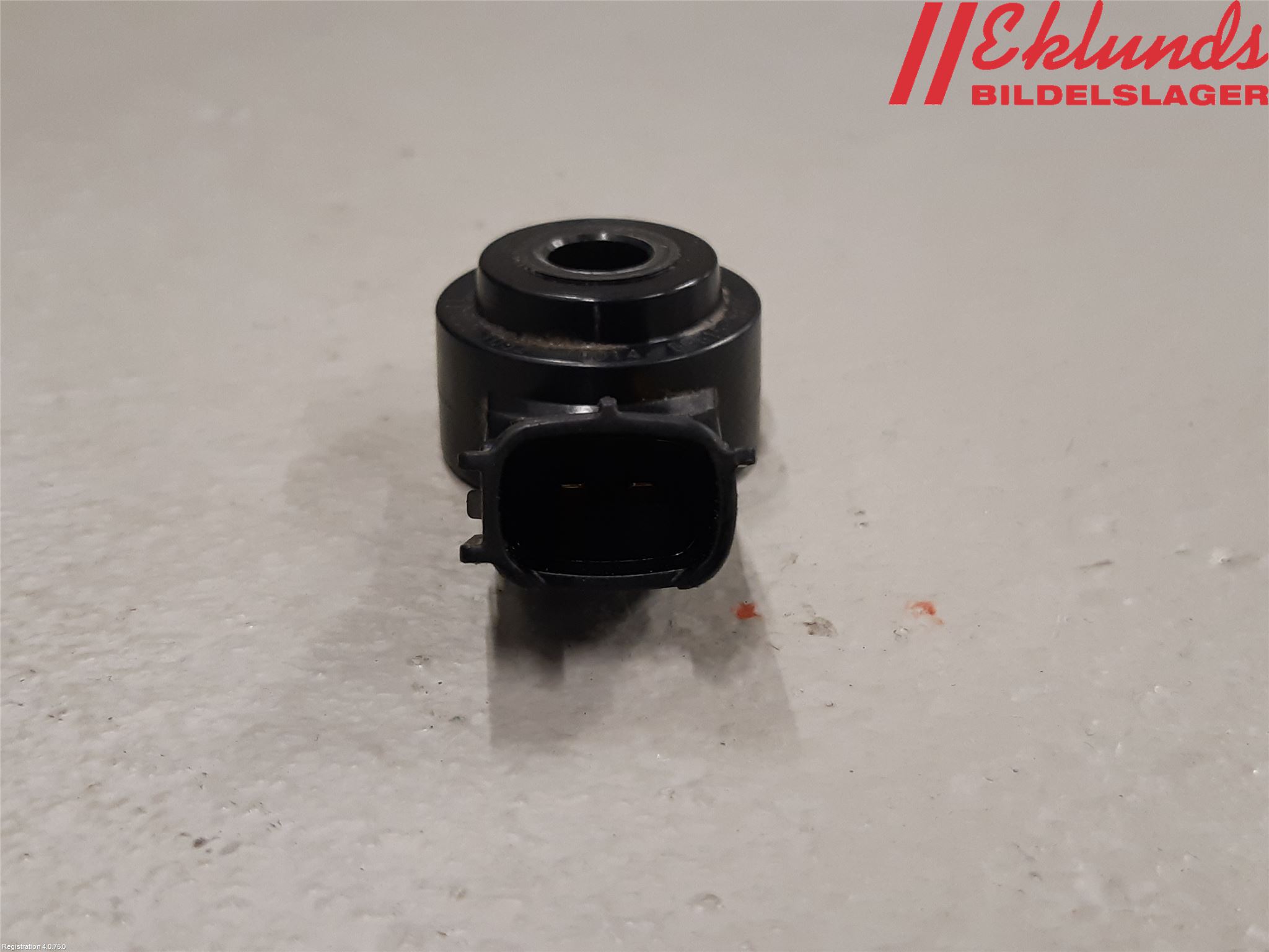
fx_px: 953
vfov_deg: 53.1
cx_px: 634
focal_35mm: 26
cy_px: 476
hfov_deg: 67.3
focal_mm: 3.93
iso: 160
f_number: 1.7
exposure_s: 1/50
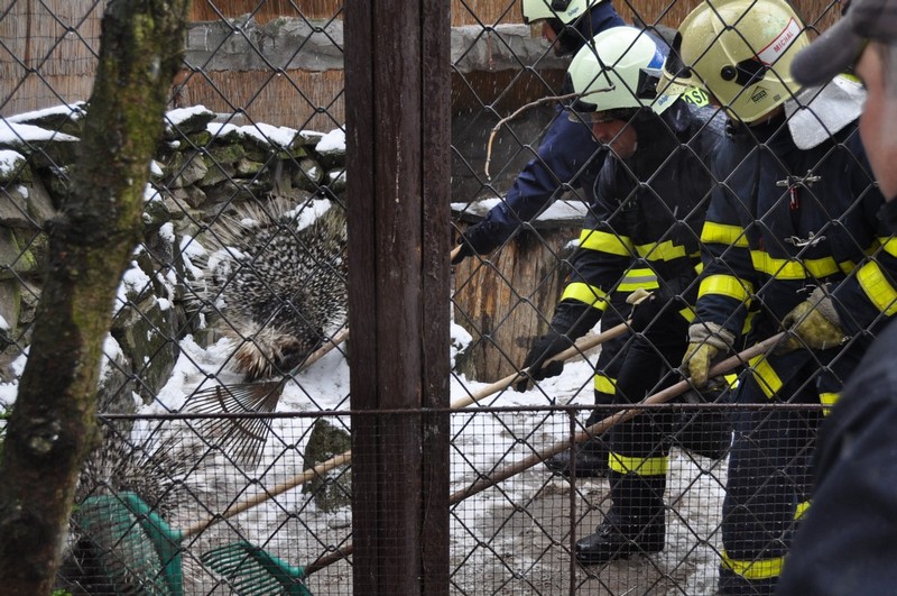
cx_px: 448
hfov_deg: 42.4
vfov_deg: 28.9
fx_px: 1157
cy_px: 298
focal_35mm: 46
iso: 400
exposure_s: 1/125
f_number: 5.6
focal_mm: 31
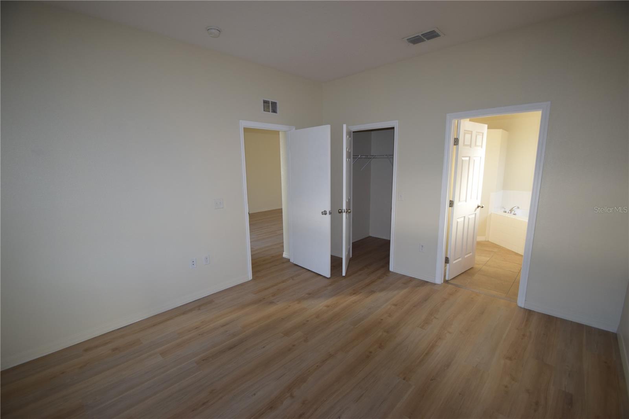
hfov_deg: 100.4
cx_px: 314
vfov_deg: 77.3
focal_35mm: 15
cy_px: 210
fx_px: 262
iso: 400
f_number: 3.5
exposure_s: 1/100
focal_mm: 10
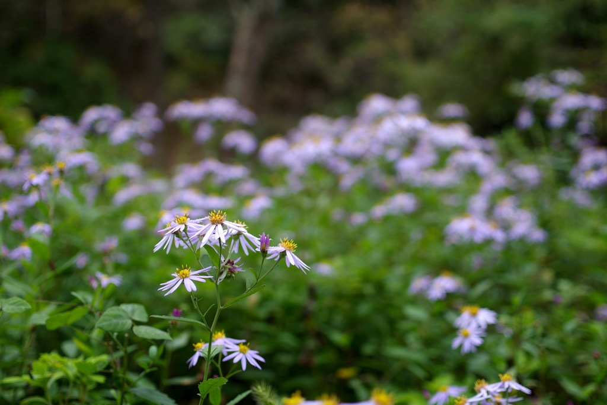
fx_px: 876
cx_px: 304
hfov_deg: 38.2
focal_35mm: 52
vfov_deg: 26.0
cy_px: 202
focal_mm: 35
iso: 100
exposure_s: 1/400
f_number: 3.2
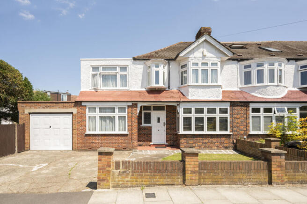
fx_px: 141
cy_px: 102
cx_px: 154
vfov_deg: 71.9
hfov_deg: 95.0
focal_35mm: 16
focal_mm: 16.5
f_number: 8
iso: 200
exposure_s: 1/320
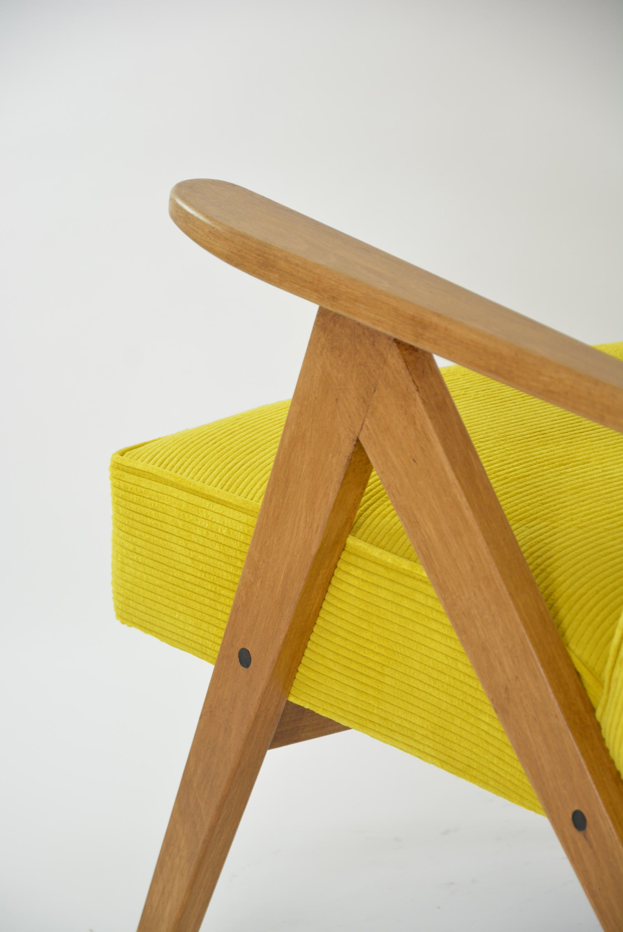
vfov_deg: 14.0
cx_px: 312
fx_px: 3809
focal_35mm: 147
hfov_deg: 9.4
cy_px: 466
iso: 640
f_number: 5.6
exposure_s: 1/125
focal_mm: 98
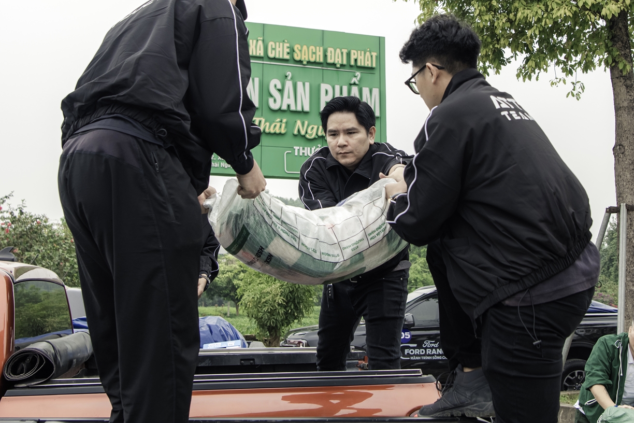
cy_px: 126
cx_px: 350
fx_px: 863
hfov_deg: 40.3
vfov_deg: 27.3
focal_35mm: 49
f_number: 5.6
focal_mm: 30
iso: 400
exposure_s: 1/200
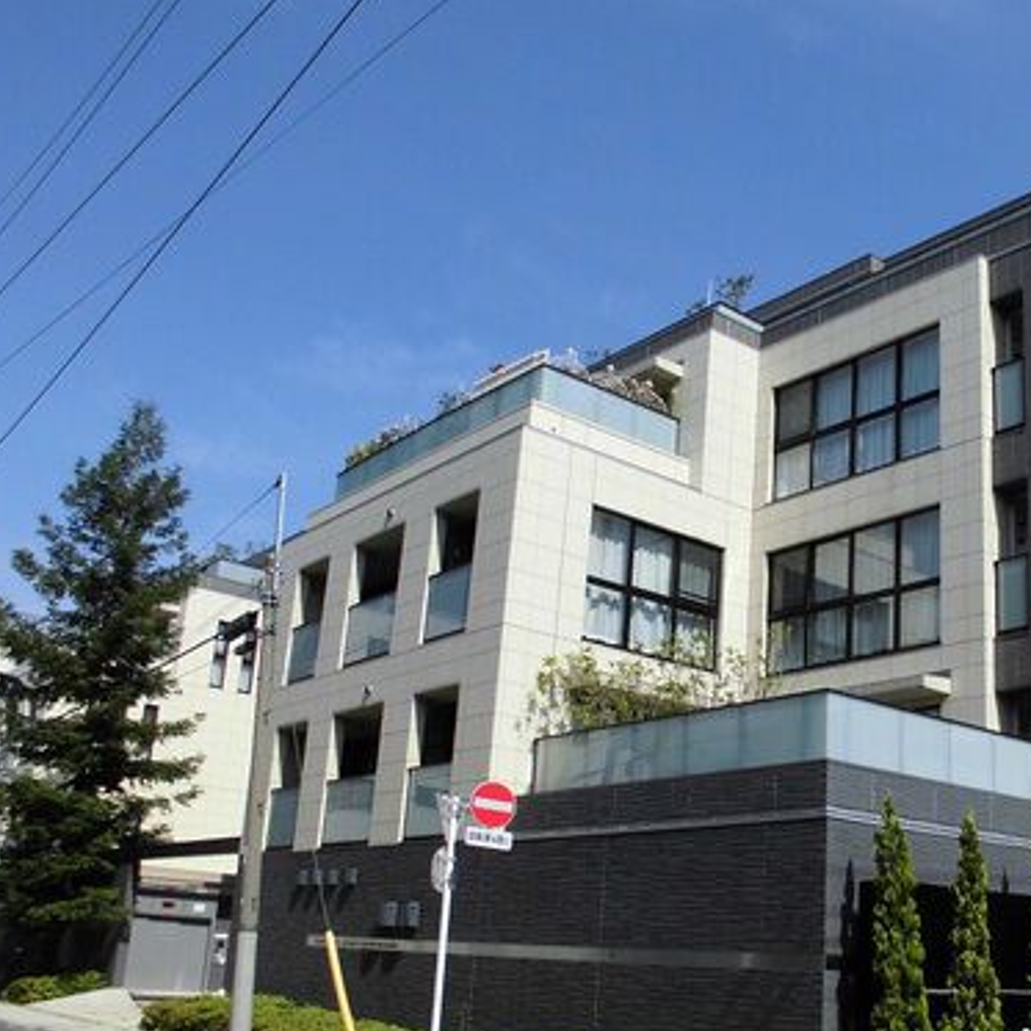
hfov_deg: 43.7
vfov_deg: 44.7
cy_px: 614
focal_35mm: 37
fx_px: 1247
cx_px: 749
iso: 100
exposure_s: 1/800
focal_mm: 4.6
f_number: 3.5
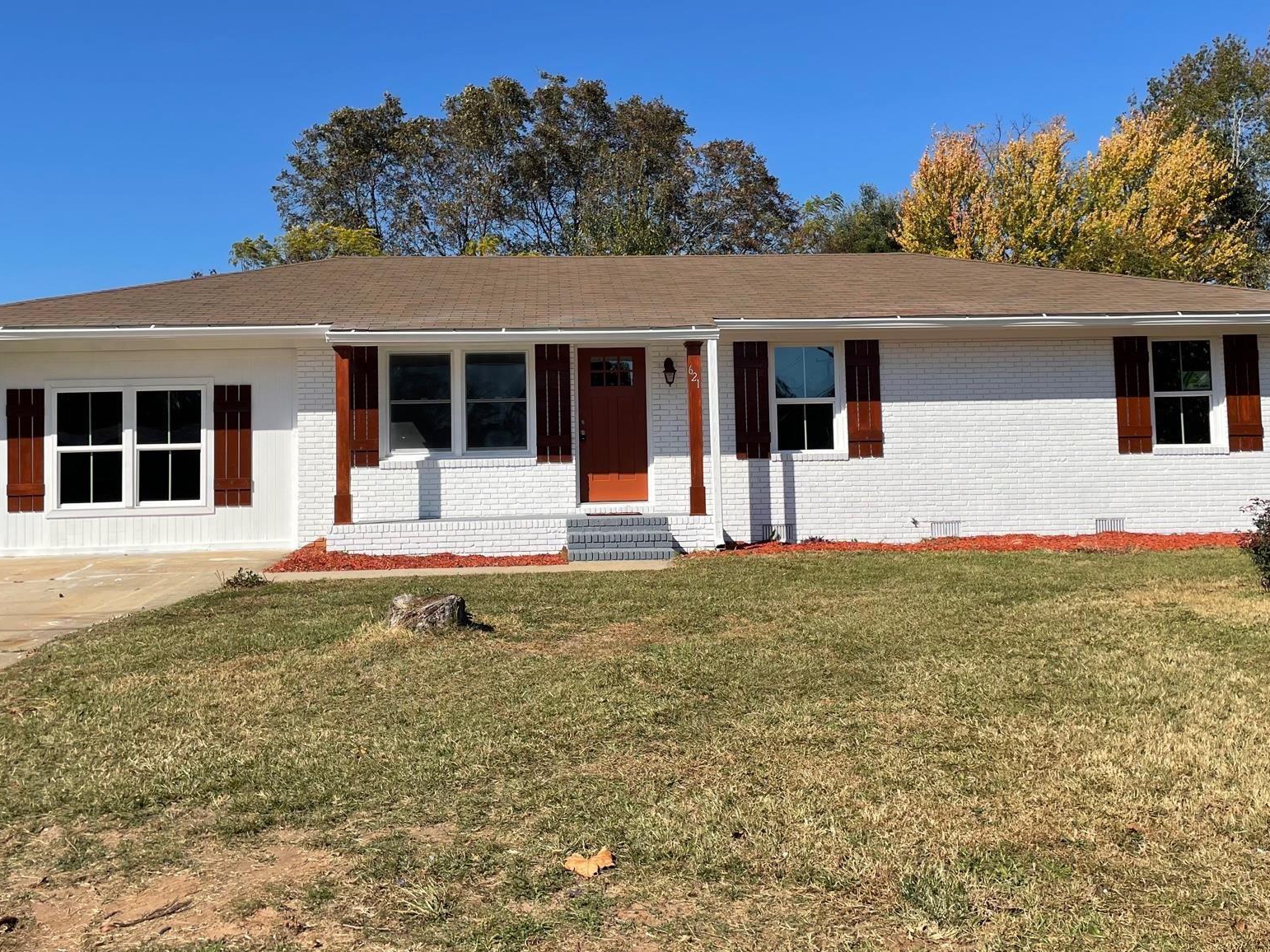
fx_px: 1247
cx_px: 637
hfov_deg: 54.0
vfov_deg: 41.7
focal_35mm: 34
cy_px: 425
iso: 32
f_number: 1.6
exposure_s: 1/4292
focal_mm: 4.2
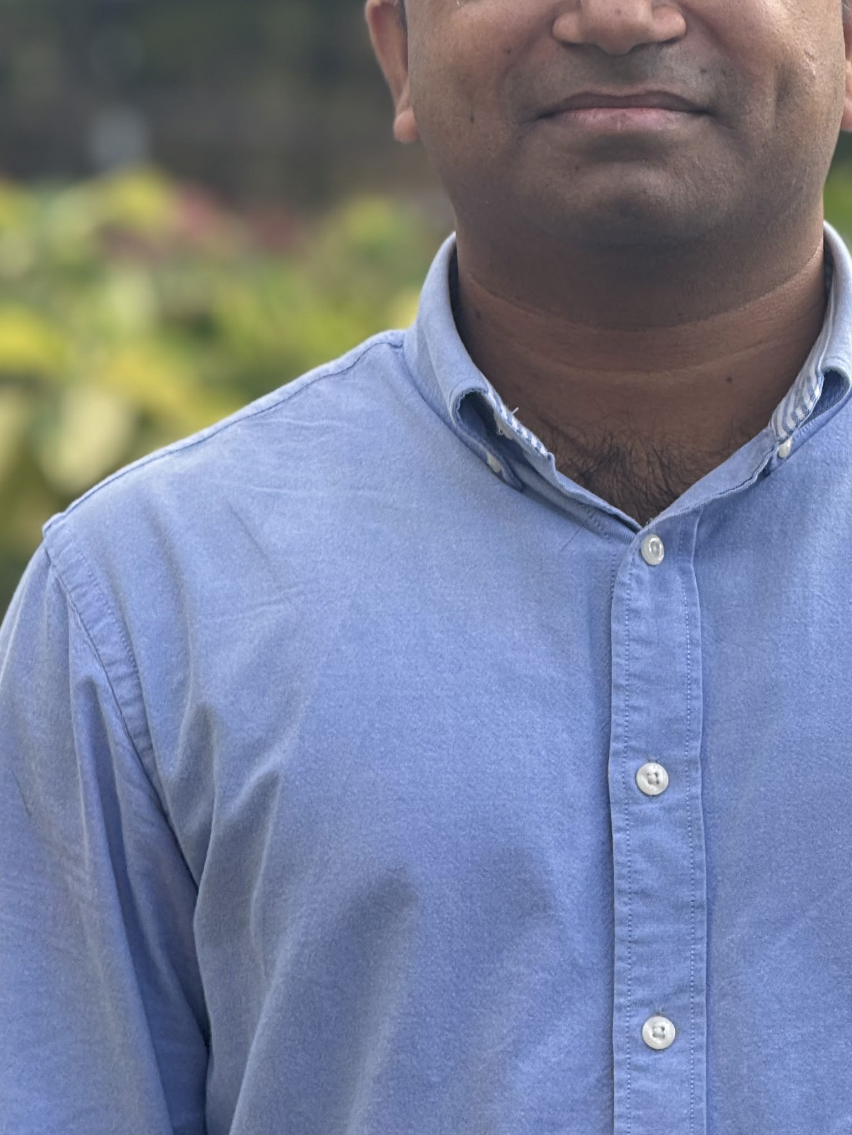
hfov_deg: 6.3
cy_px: 222
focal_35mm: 236
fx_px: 7743
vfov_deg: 8.4
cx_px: 626
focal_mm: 15.66
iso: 50
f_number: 2.8
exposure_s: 1/176
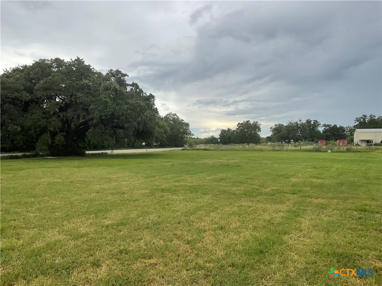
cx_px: 191
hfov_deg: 61.7
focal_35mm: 29
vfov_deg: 48.2
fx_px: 320
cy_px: 143
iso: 16
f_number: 1.8
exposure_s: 1/1168
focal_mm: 3
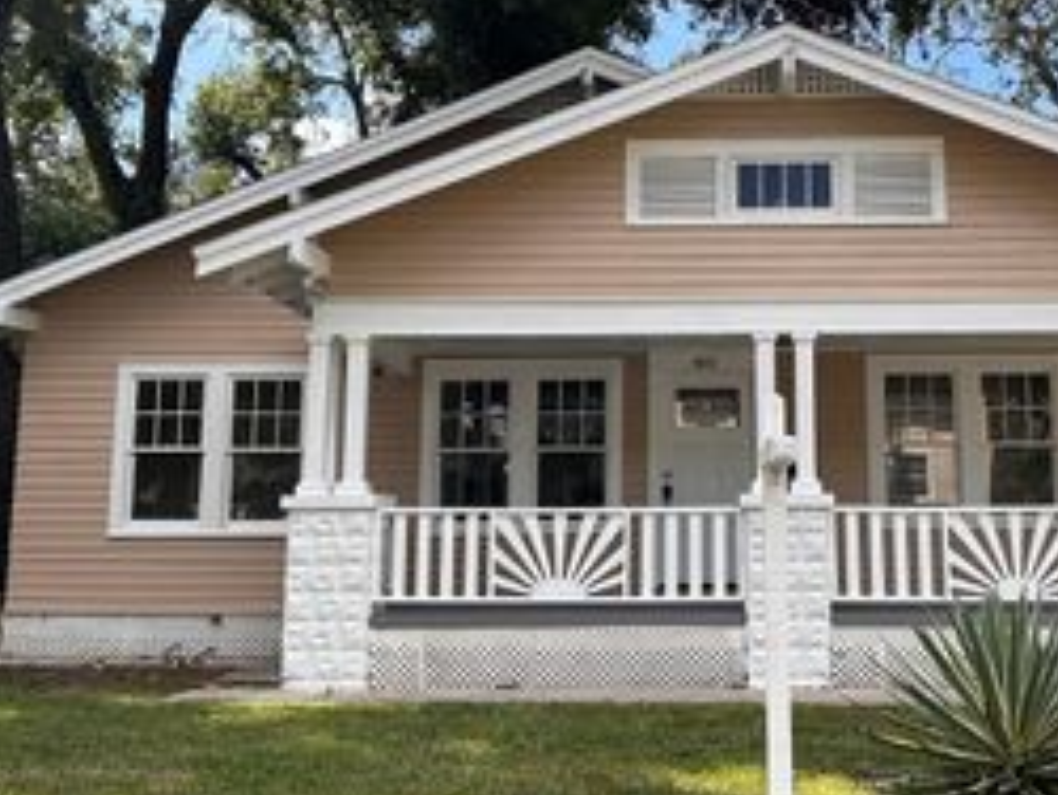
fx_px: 1591
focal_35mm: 52
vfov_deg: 27.9
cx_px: 715
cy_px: 277
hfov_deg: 36.4
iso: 50
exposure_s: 1/1645
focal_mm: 5.7
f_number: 1.5
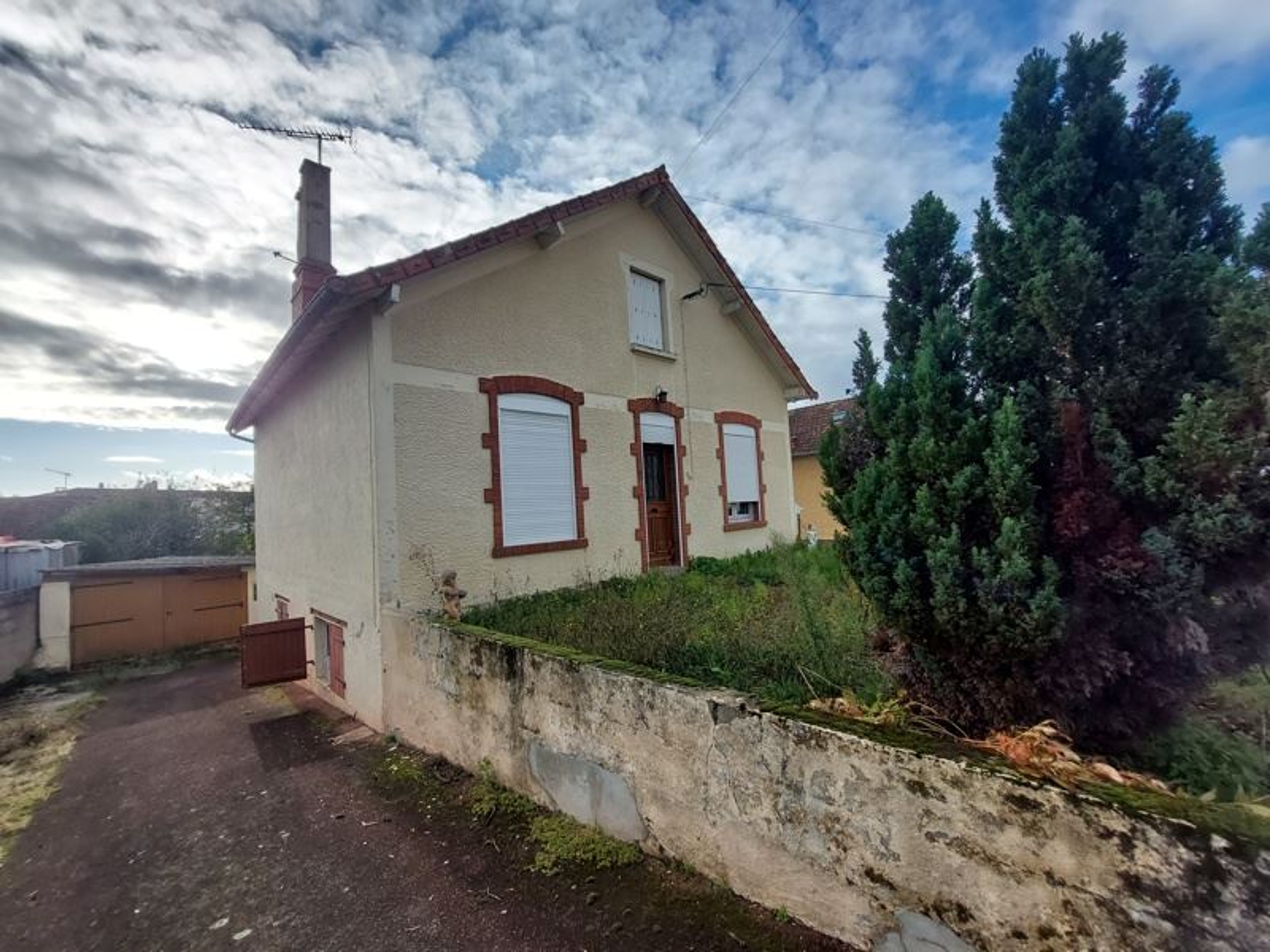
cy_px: 476
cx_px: 635
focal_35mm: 13
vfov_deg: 89.9
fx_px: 477
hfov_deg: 106.2
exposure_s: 1/590
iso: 50
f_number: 2.2
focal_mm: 1.74
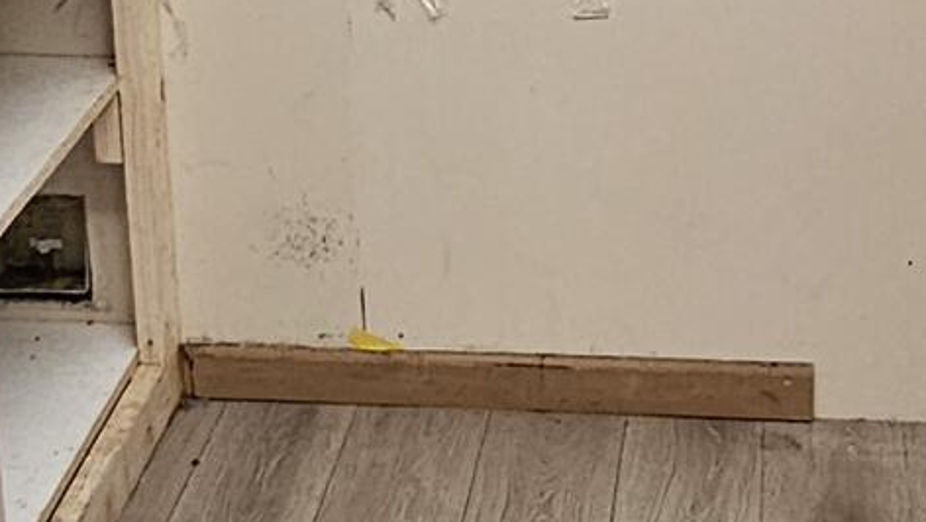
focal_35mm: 90
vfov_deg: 13.3
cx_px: 443
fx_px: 2211
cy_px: 31
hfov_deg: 23.7
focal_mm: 2.2
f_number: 2.2
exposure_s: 1/60
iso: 80
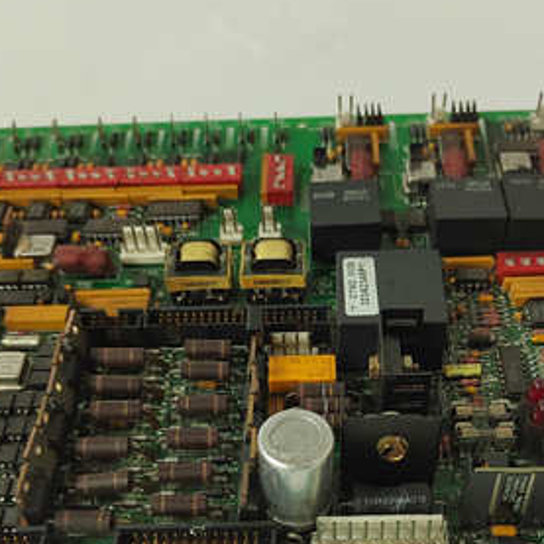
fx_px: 782
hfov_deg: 38.3
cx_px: 308
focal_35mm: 44
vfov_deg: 37.3
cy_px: 412
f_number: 1.9
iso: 2484
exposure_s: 1/100
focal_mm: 5.52
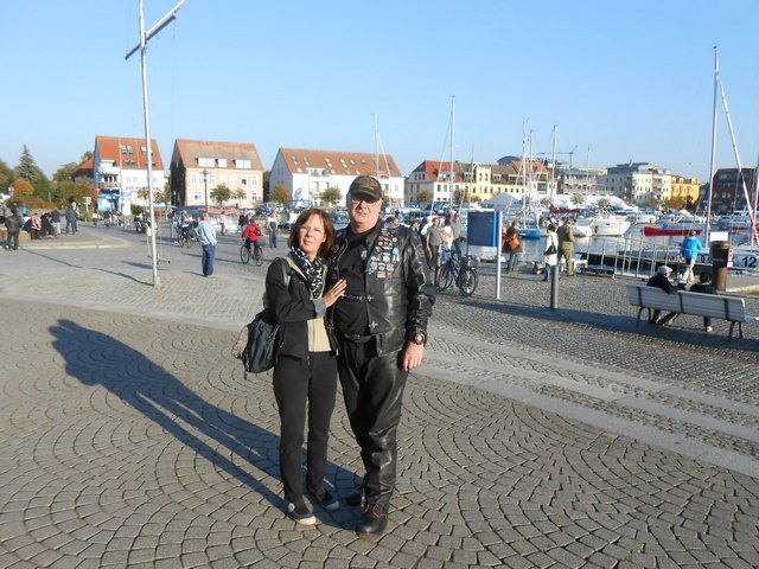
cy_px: 284
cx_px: 380
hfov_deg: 67.3
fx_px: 570
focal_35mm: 26
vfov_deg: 53.1
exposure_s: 1/500
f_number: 3.5
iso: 80
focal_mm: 4.6
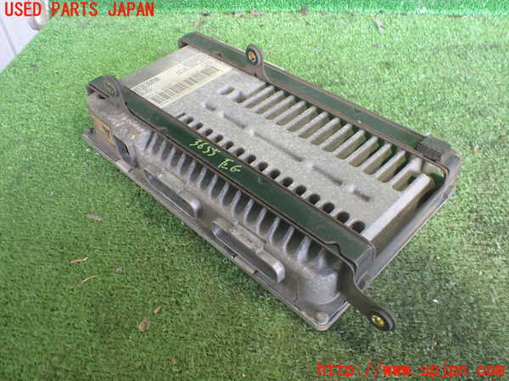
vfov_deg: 46.8
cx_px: 254
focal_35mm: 30
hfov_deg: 60.0
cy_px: 190
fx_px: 441
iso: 800
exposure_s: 1/80
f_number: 2.3
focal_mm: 5.4
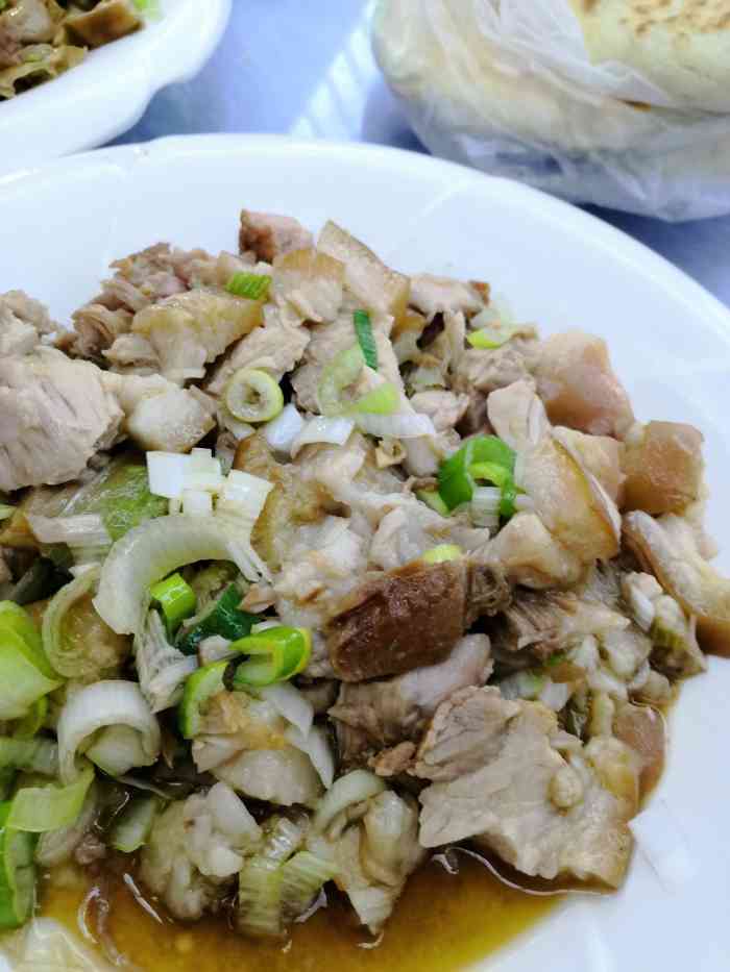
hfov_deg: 51.4
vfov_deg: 65.3
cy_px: 486
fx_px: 759
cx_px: 365
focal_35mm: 27
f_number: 1.8
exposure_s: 1/33.3
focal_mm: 3.95
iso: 200
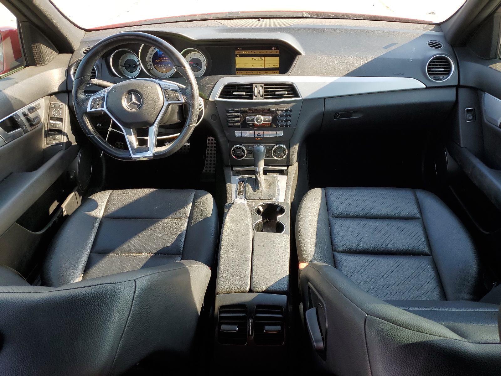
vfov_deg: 53.1
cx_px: 250
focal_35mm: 26
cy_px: 188
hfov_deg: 67.3
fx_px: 376
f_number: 1.5
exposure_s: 1/286
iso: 50
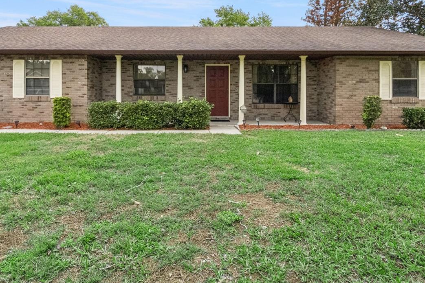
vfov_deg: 53.4
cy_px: 83
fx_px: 271
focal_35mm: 23
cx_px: 196
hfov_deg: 76.0
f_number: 11
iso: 1600
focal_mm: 10
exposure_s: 1/500
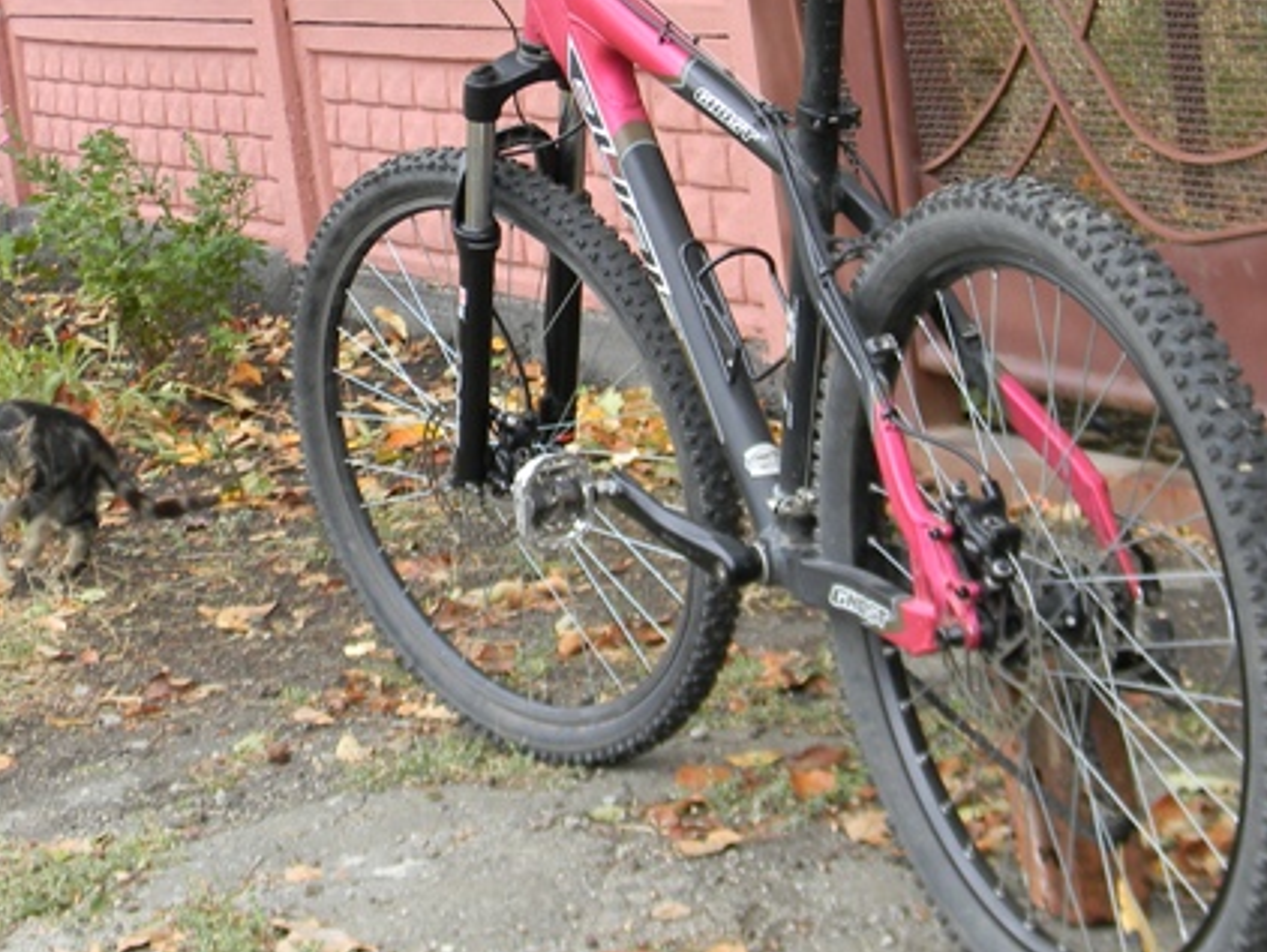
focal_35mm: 89
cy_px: 339
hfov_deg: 22.0
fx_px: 3259
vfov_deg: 16.6
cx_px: 652
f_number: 3.9
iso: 80
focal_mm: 8.6
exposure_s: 1/34.3
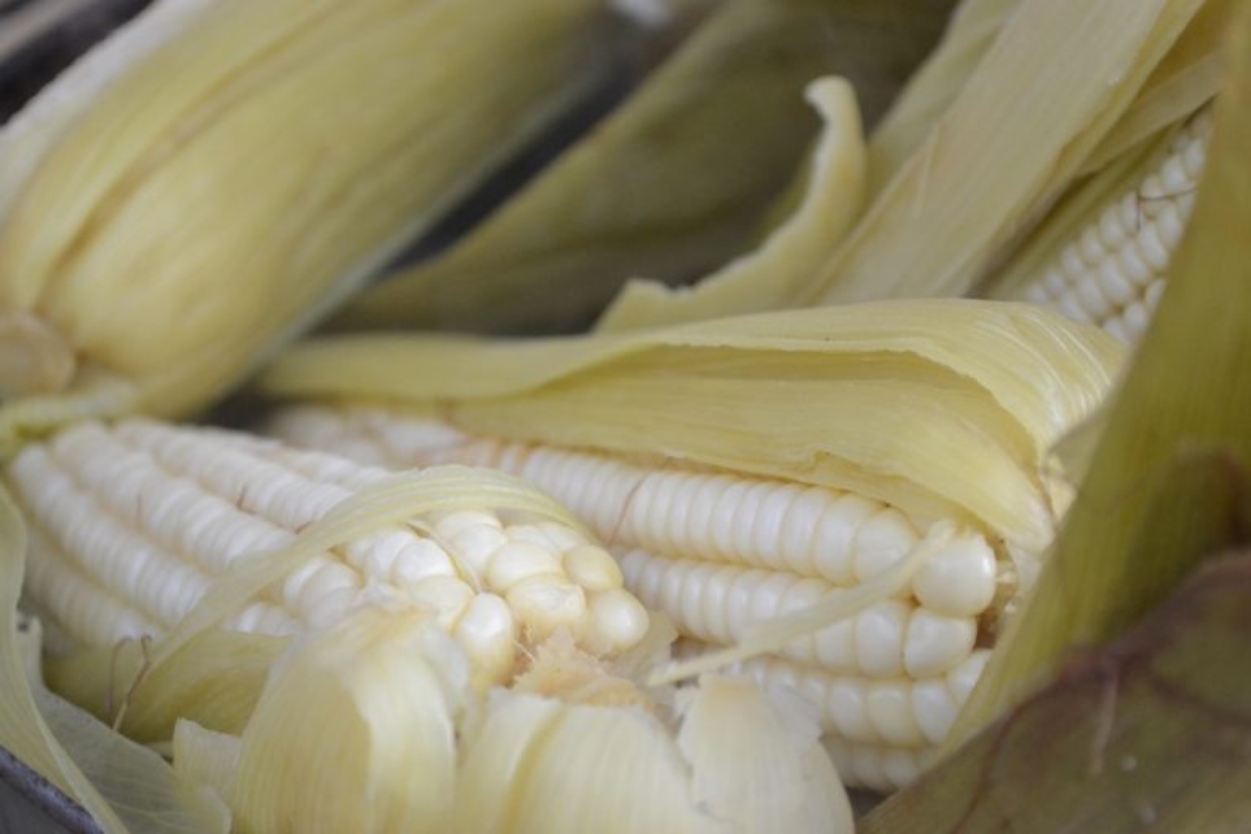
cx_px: 626
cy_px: 417
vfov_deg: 18.9
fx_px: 2502
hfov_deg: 28.1
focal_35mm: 72
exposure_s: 1/500
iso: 2000
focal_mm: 48
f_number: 5.6
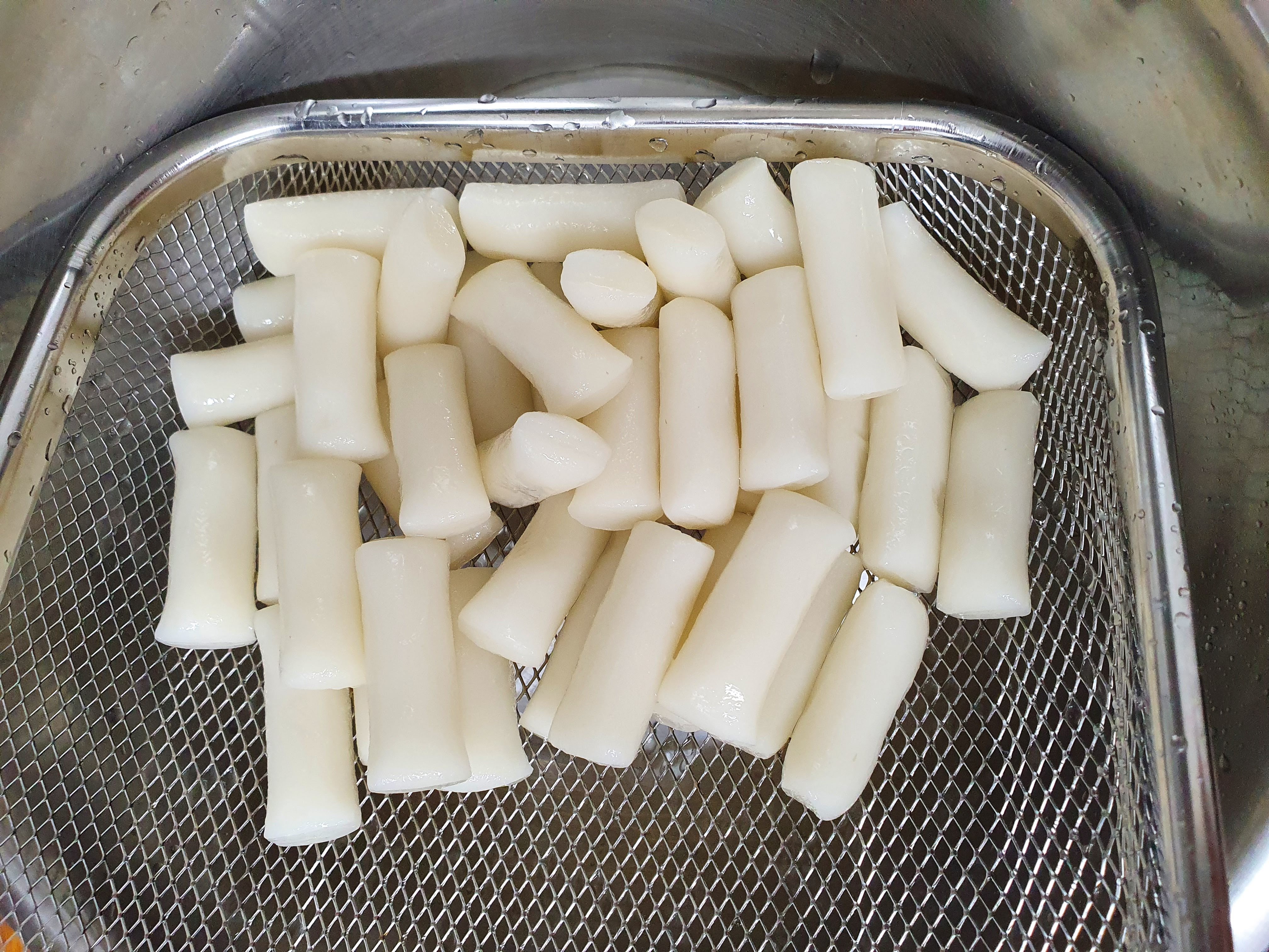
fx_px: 953
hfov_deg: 67.3
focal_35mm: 26
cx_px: 634
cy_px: 476
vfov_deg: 53.1
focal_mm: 4.32
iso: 320
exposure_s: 1/120
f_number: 2.4
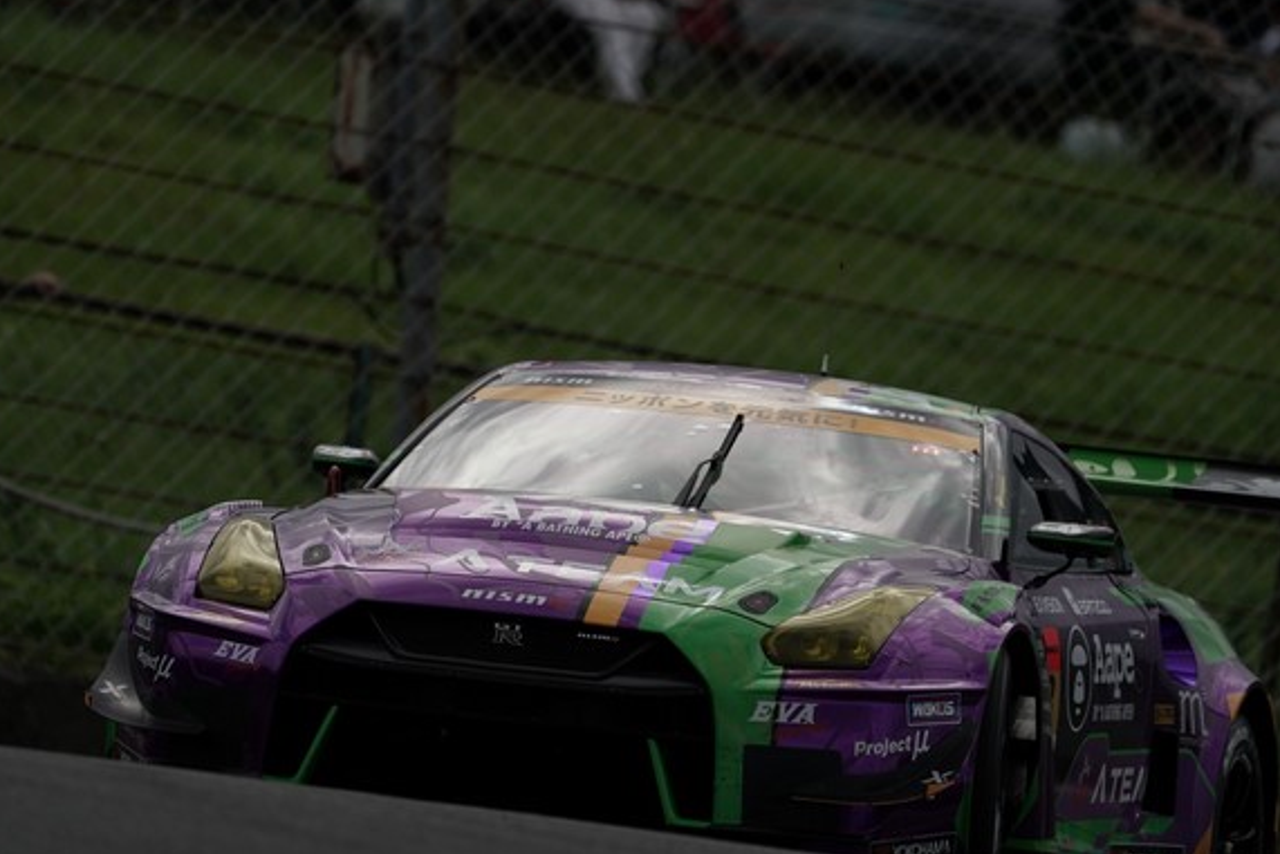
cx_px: 603
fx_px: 26885
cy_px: 437
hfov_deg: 2.7
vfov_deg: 1.8
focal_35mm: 756
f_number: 6.3
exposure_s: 1/800
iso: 100
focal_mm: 600
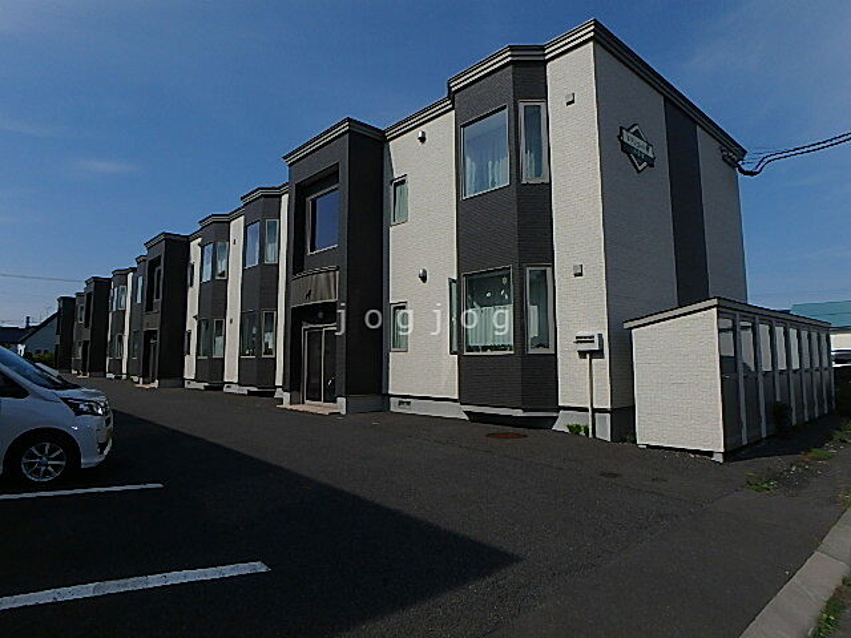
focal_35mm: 21
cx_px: 426
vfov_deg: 63.4
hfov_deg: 79.0
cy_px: 319
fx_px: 516
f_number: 6
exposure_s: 1/1000
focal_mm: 3.7
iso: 125
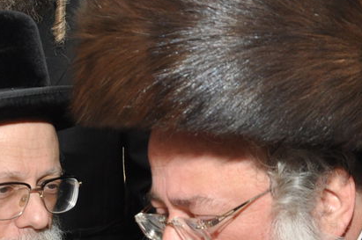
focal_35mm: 92
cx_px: 35
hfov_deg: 21.7
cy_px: 290
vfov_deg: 14.4
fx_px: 924
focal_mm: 18
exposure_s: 1/100
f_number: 5.6
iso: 640
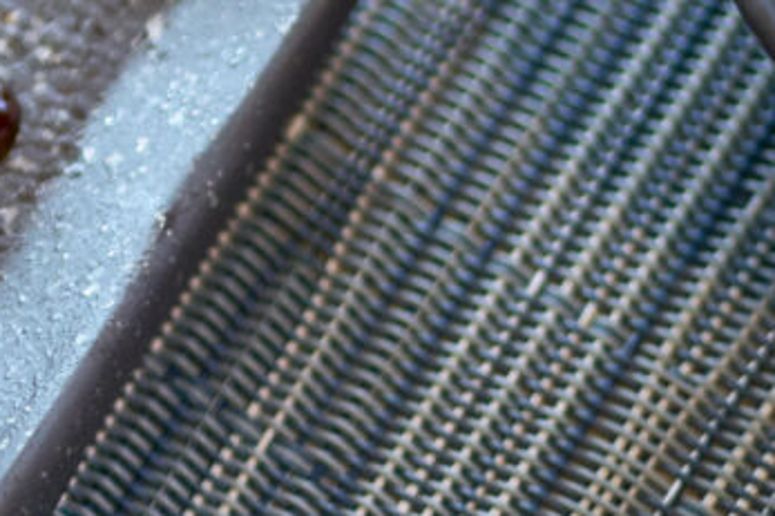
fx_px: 7940
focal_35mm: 369
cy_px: -648
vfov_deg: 3.7
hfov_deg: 5.2
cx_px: -1655
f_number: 2.2
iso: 800
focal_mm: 50
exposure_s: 1/250
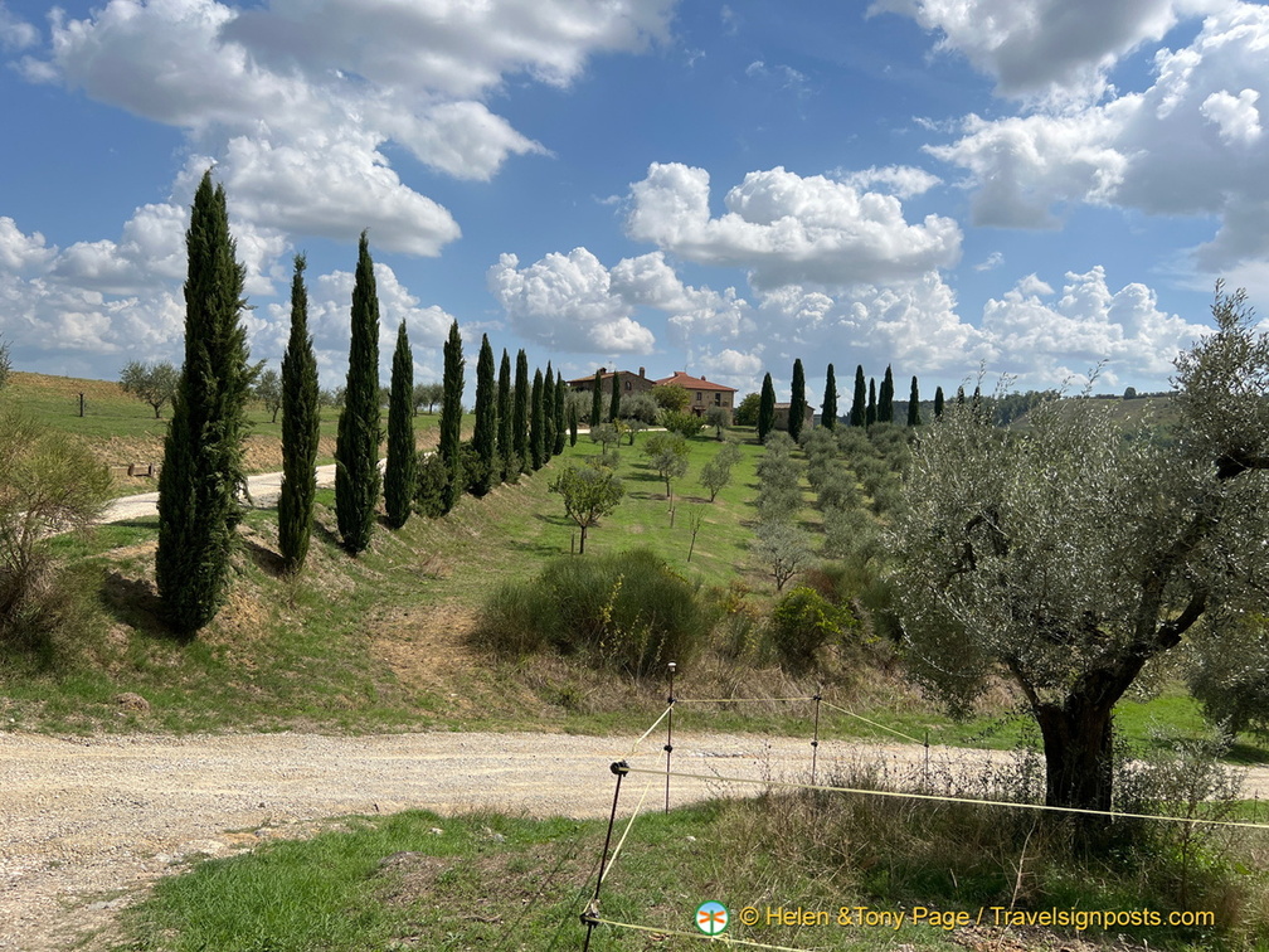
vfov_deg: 53.1
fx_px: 953
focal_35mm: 26
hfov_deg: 67.3
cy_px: 476
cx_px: 634
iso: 50
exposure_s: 1/6993
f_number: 1.5
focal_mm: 5.7
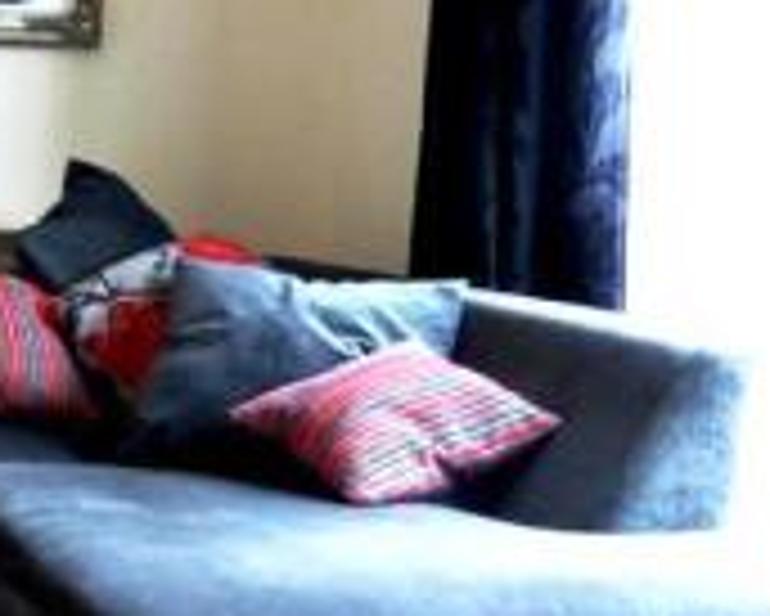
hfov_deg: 21.1
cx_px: -299
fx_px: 1824
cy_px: 393
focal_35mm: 80
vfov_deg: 19.2
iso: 400
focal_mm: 4.3
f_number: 3.3
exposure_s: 1/13
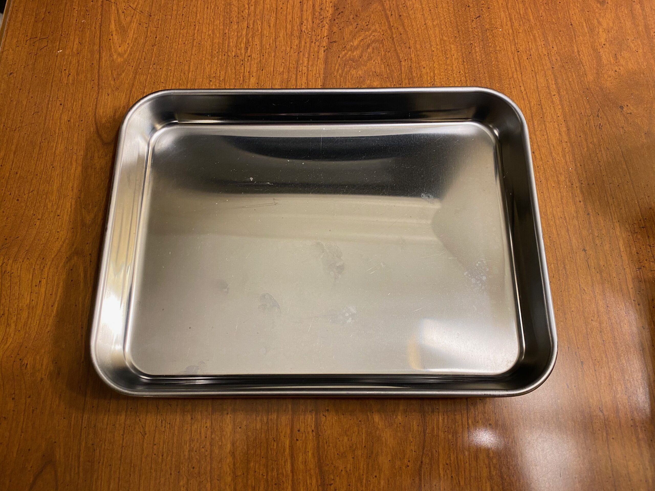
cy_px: 246
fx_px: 492
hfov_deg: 67.3
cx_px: 328
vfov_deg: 53.1
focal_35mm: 26
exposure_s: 1/60
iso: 80
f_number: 1.8
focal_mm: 4.25
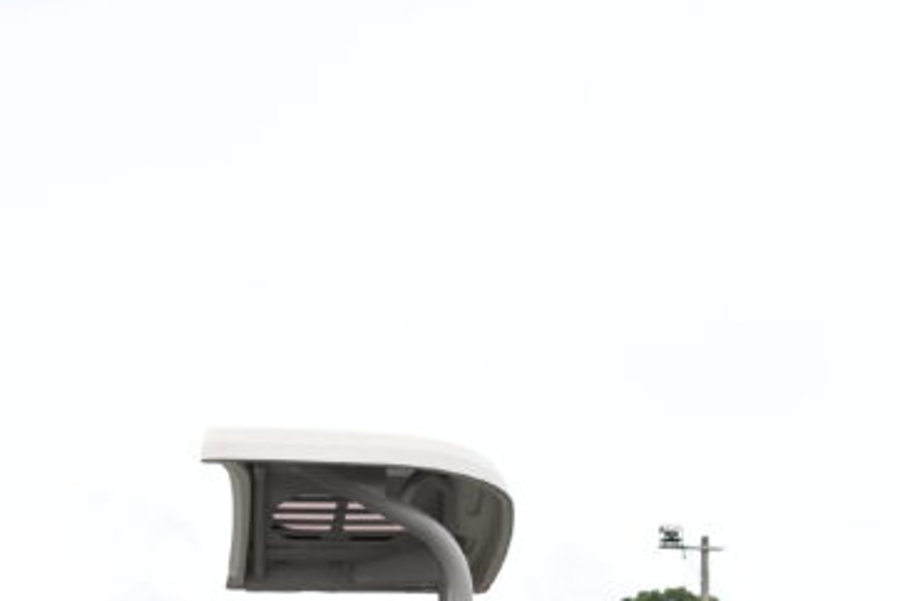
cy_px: 754
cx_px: -291
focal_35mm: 148
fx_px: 3713
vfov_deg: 9.1
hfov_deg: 13.3
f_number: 4
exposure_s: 1/500
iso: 200
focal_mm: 35
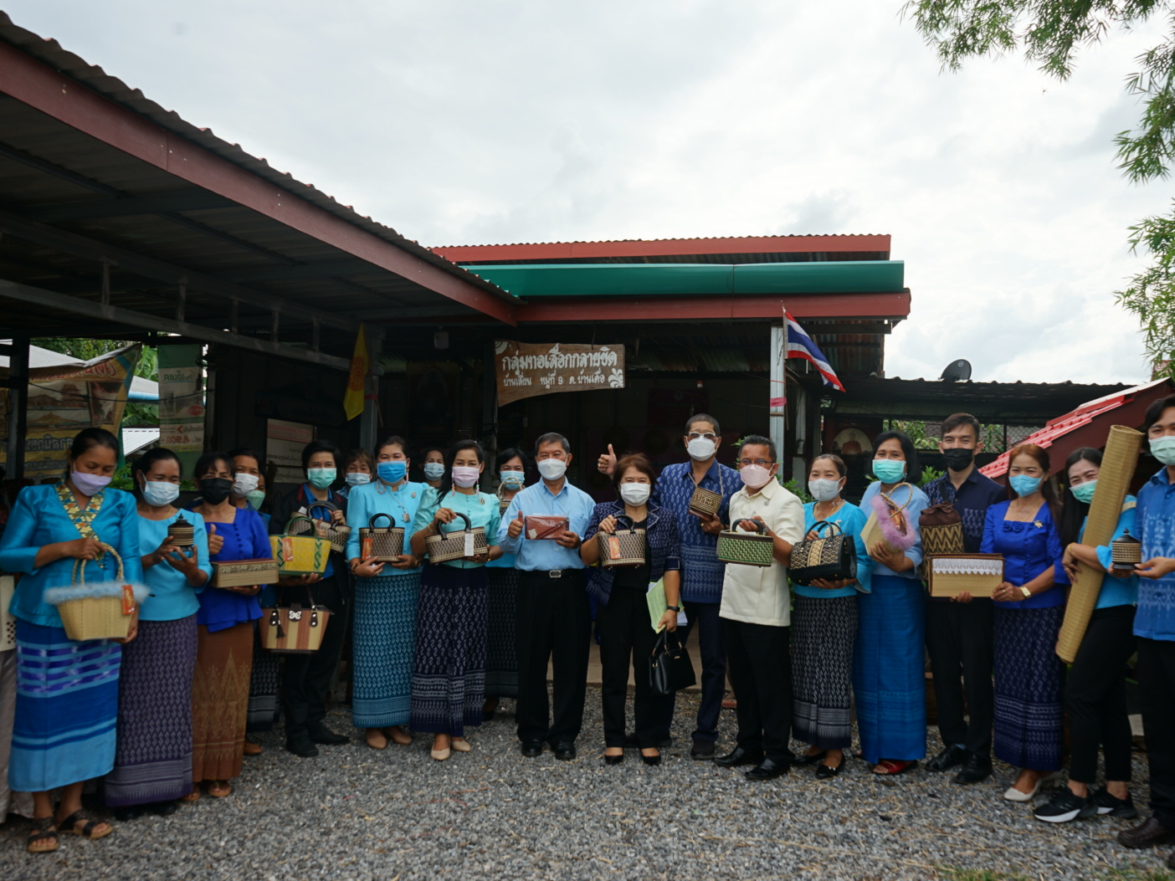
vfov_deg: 45.4
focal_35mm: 31
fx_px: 1052
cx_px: 644
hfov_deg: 58.2
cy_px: 443
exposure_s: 1/125
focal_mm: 28
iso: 100
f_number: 8
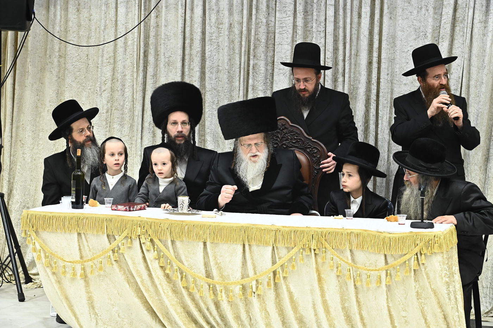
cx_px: 246
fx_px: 1437
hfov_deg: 19.5
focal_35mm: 105
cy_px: 164
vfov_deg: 13.0
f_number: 9
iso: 3200
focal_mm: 105
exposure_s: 1/200
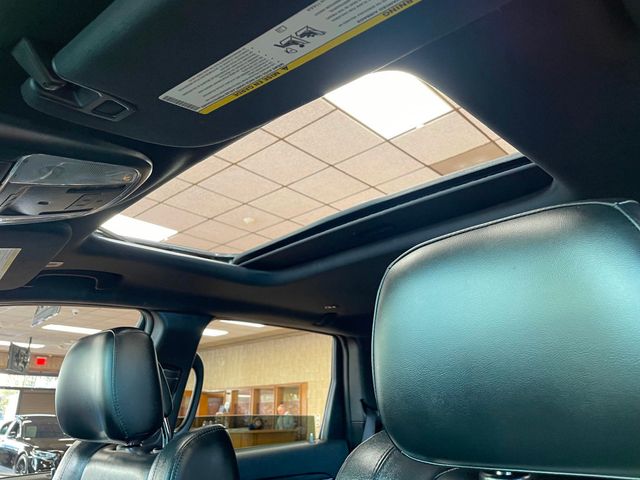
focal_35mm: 26
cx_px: 320
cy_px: 240
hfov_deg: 67.3
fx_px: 481
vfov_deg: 53.1
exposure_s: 1/60
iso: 125
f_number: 1.6
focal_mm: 4.2
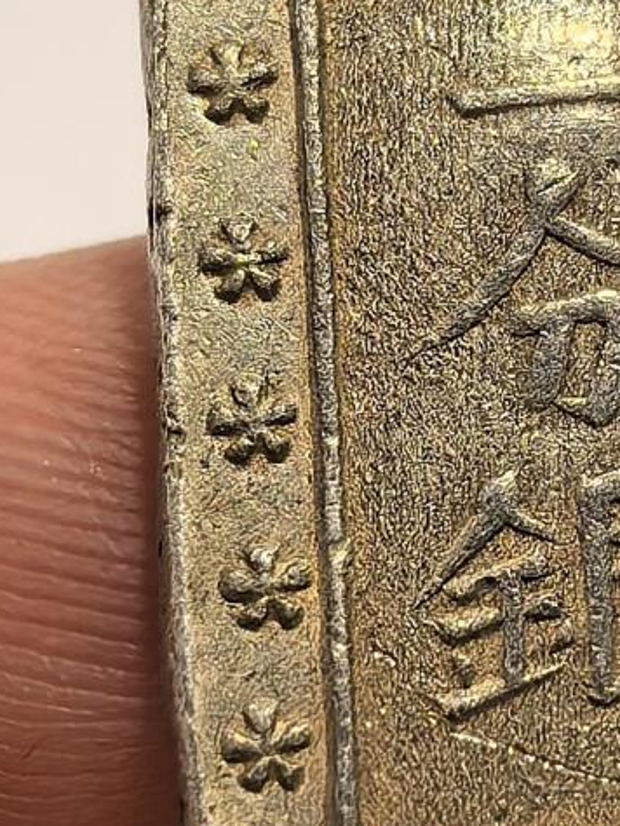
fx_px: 4891
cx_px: 610
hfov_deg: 7.2
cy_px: 411
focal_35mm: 205
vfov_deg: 9.6
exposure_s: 1/100
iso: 250
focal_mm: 6.98
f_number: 2
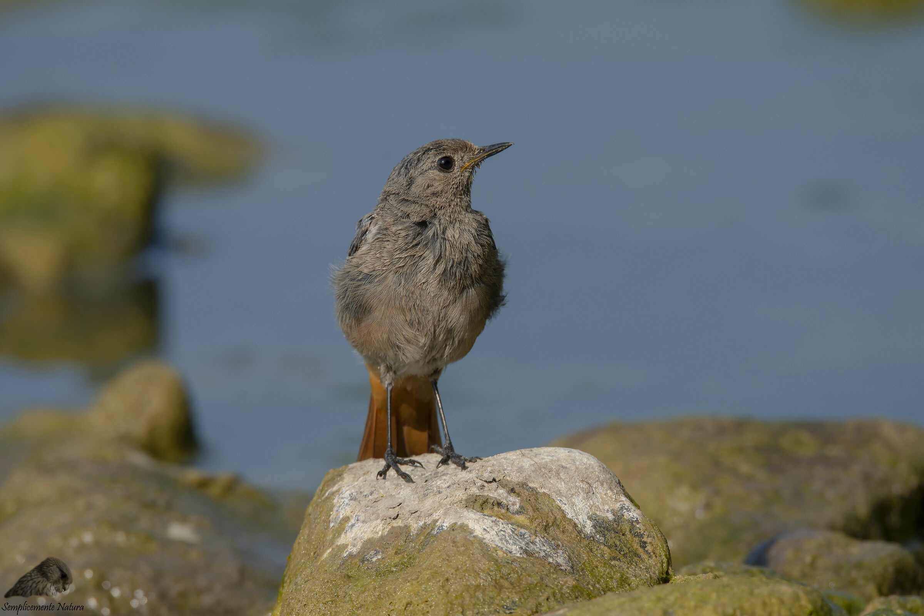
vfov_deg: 1.5
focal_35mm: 900
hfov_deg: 2.3
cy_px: 308
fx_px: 23098
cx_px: 462
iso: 200
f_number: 8
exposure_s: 1/500
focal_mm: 600
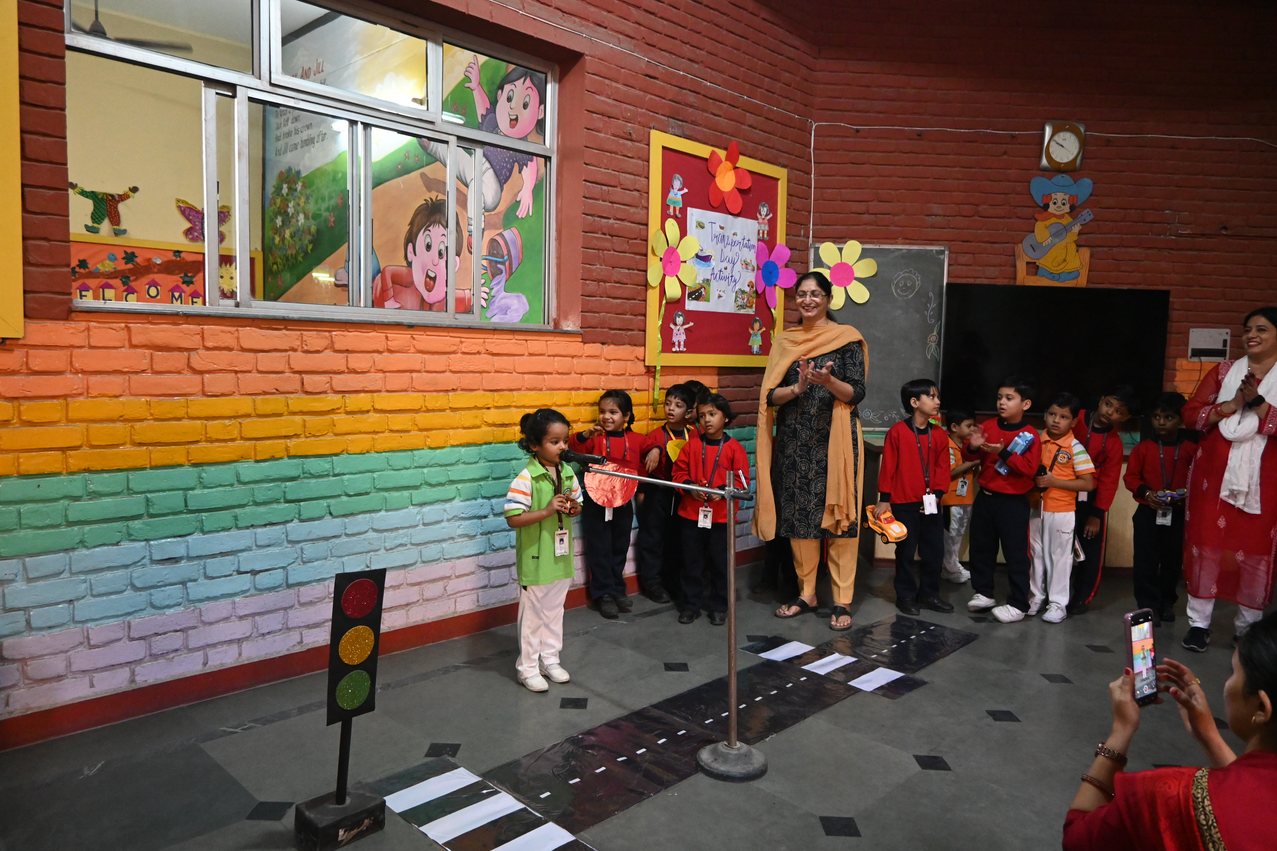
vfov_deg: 53.1
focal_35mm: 24
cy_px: 426
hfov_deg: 73.7
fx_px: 851
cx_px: 638
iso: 3200
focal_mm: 16
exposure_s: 1/125
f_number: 3.5
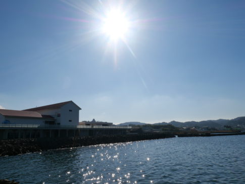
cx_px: 122
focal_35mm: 26
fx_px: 184
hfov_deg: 67.3
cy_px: 92
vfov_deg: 53.1
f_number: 18
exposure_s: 1/500
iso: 200
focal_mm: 13
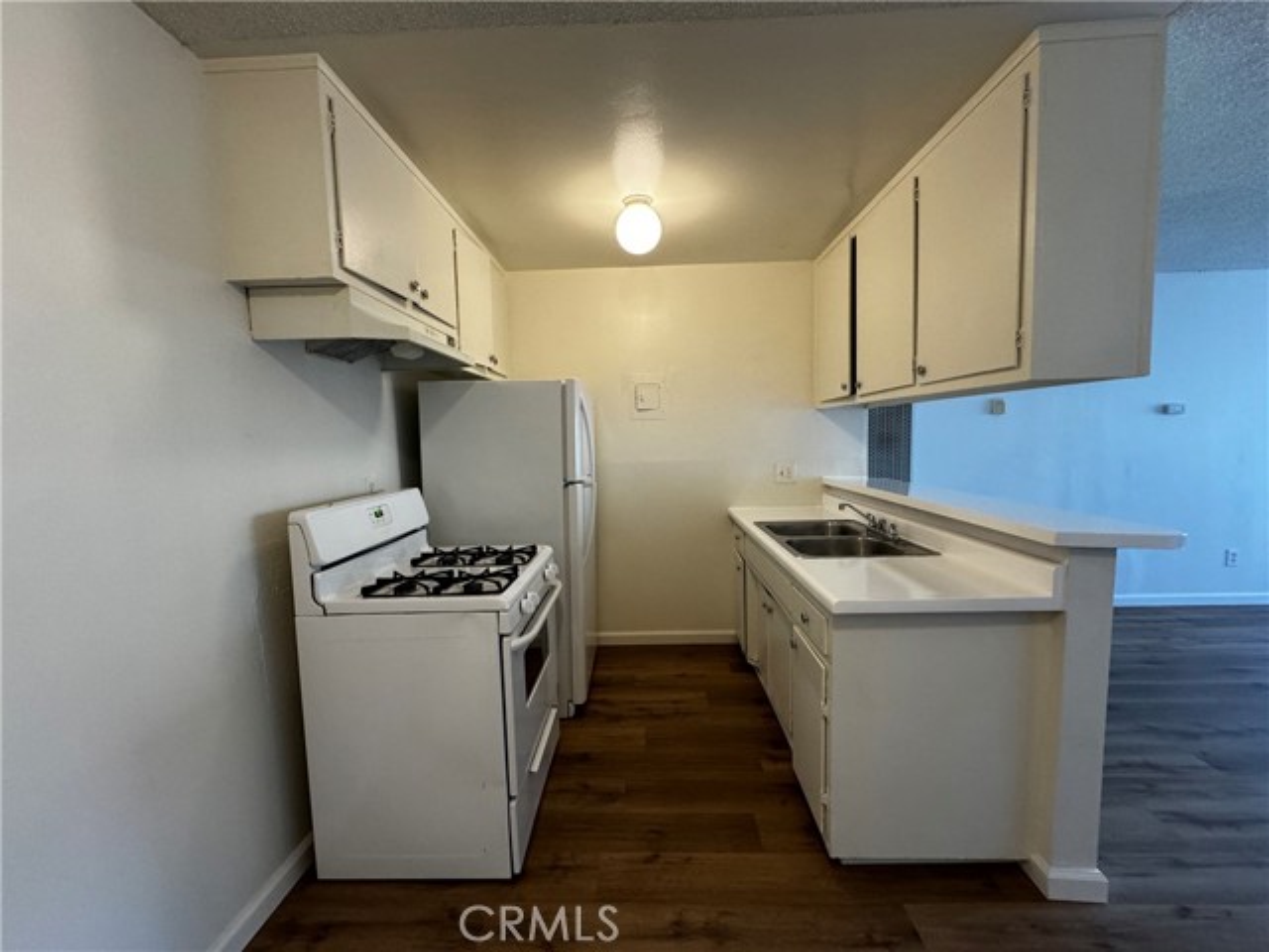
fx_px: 513
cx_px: 634
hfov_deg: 102.1
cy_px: 476
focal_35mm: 14
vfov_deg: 85.7
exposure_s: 1/60
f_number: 2.2
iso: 320
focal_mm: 2.22
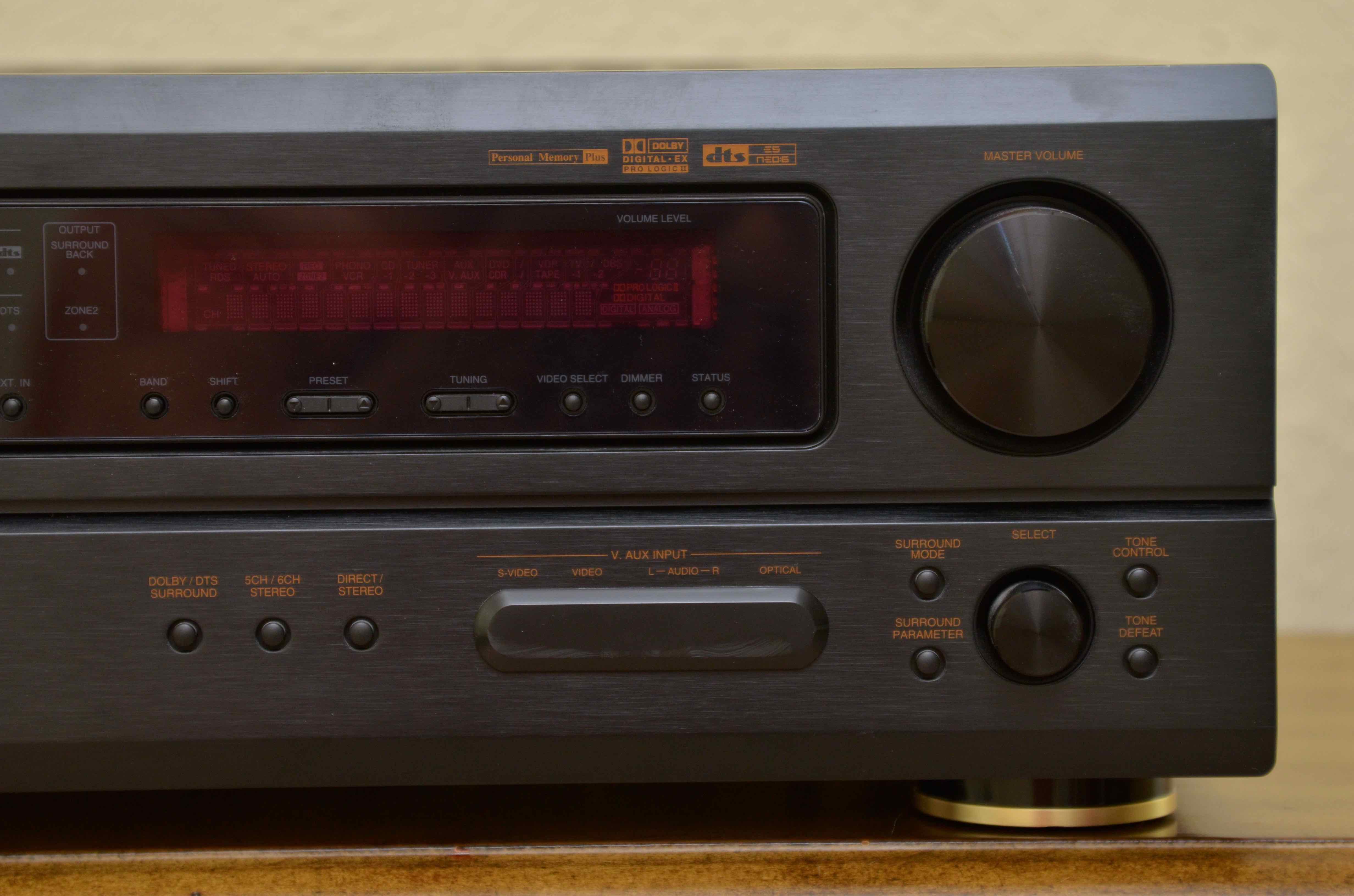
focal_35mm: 128
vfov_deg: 10.7
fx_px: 4785
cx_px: 677
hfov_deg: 16.1
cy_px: 448
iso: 500
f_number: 5
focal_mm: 85
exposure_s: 1/60
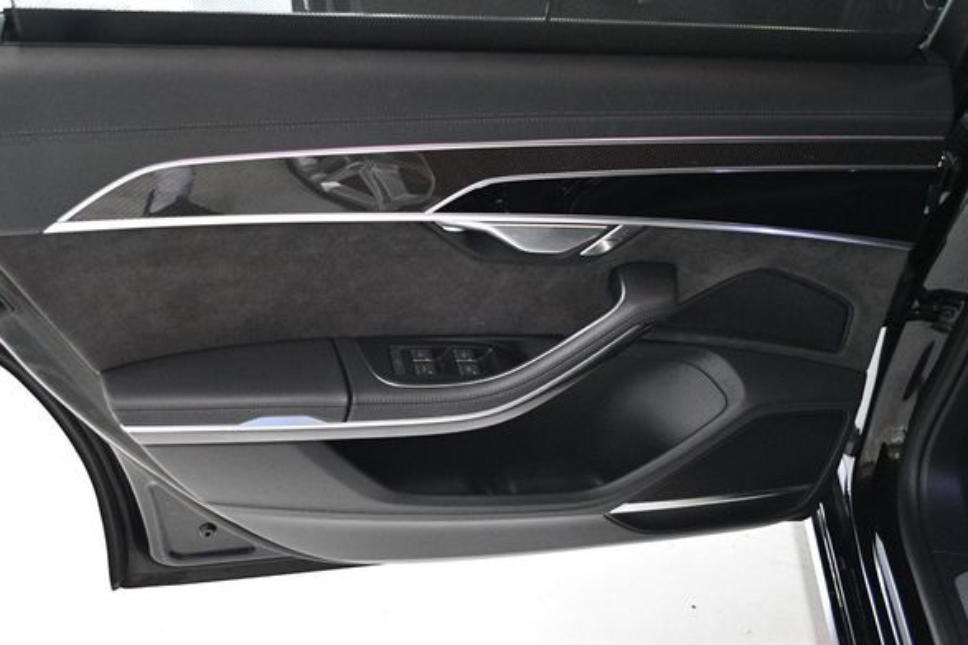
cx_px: 445
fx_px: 968
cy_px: 312
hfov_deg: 53.1
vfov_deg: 36.8
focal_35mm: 36
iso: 3200
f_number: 4
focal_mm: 22
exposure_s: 1/80
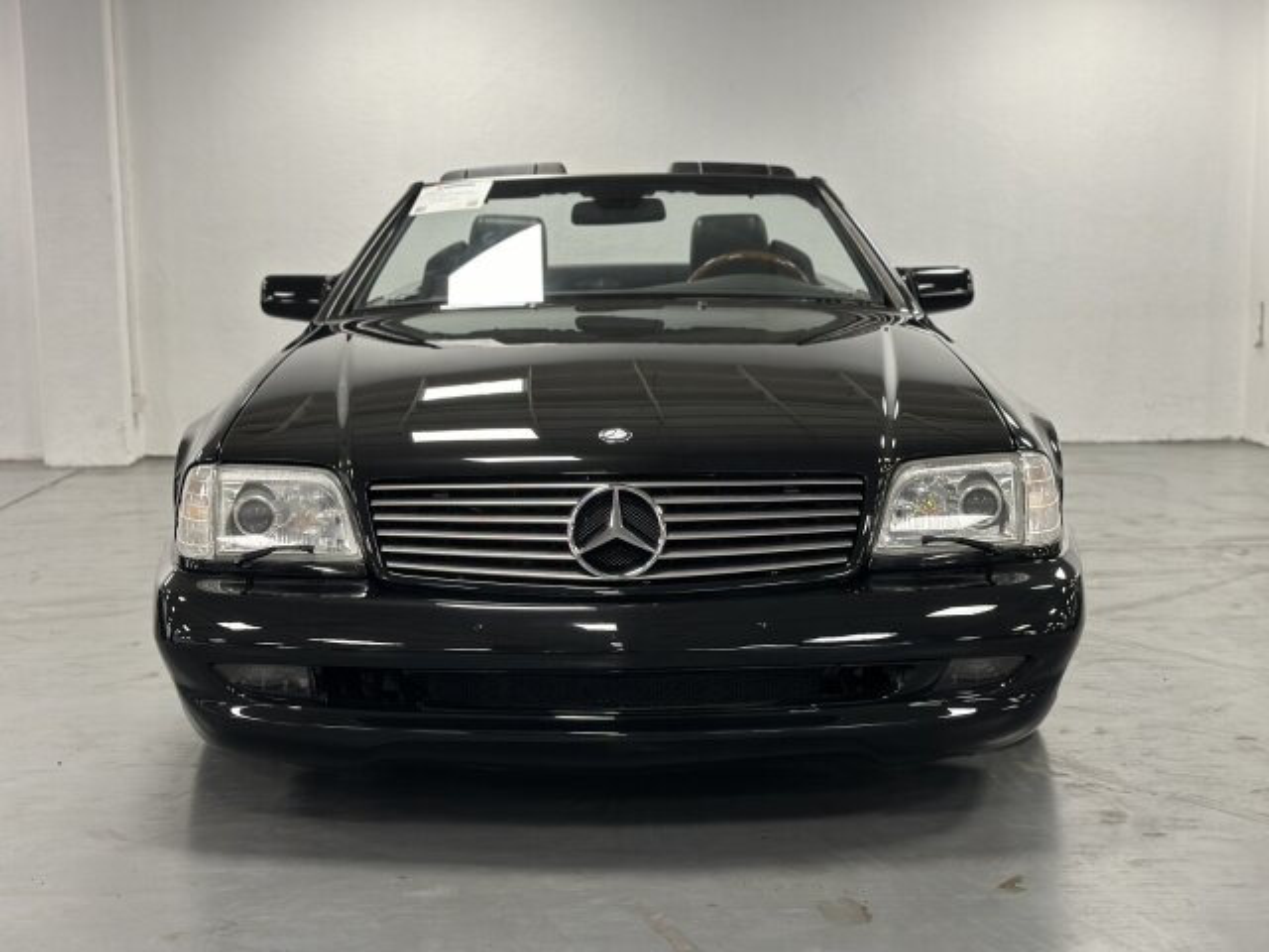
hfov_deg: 39.7
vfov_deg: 30.3
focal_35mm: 48
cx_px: 634
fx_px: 1760
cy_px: 476
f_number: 1.78
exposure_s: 1/60
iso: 160
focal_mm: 6.86
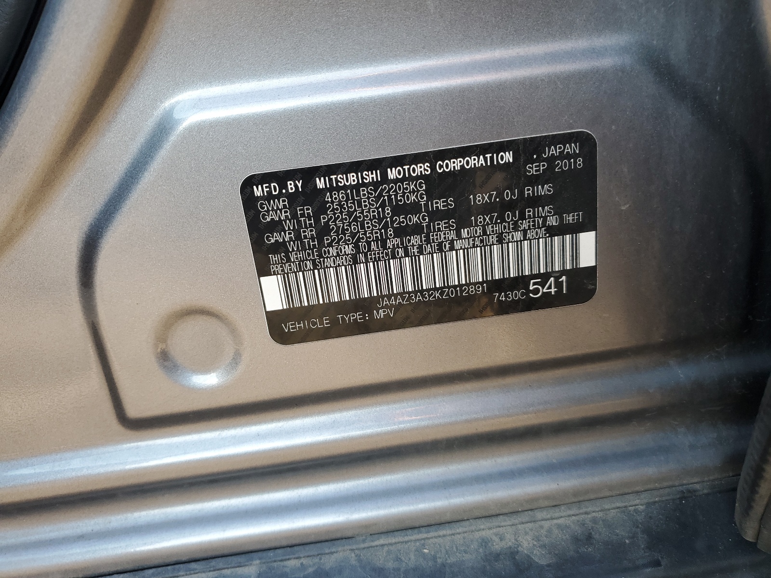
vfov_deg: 53.1
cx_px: 386
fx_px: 579
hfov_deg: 67.3
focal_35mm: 26
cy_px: 289
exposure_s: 1/244
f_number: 1.5
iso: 50
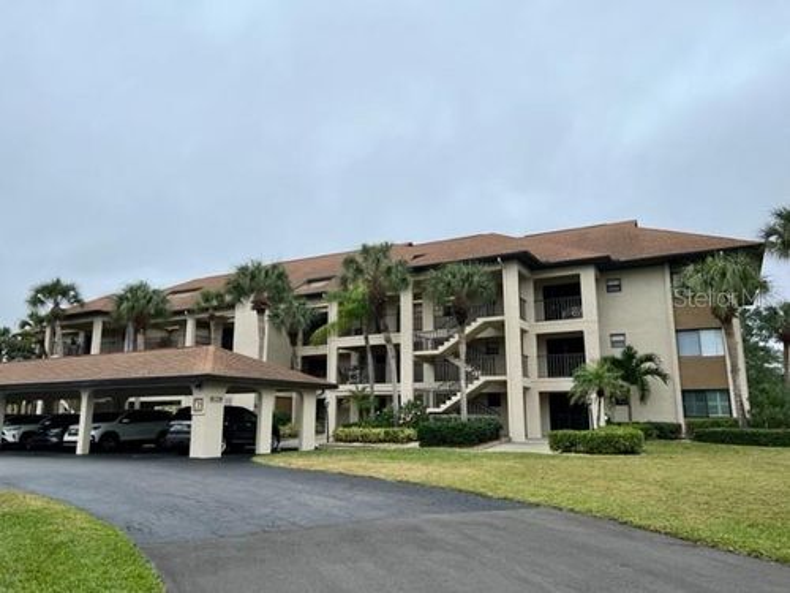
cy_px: 296
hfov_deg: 67.3
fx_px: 593
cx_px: 395
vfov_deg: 53.1
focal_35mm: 26
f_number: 1.5
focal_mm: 5.7
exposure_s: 1/1553
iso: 50
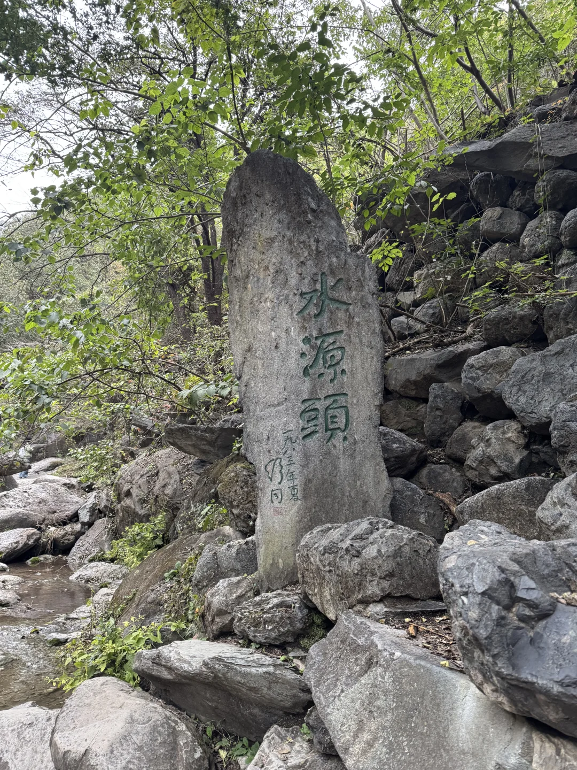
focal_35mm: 24
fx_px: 533
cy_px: 385
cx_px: 288
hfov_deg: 56.8
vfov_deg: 71.6
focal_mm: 6.76
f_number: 1.78
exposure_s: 1/60
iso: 400
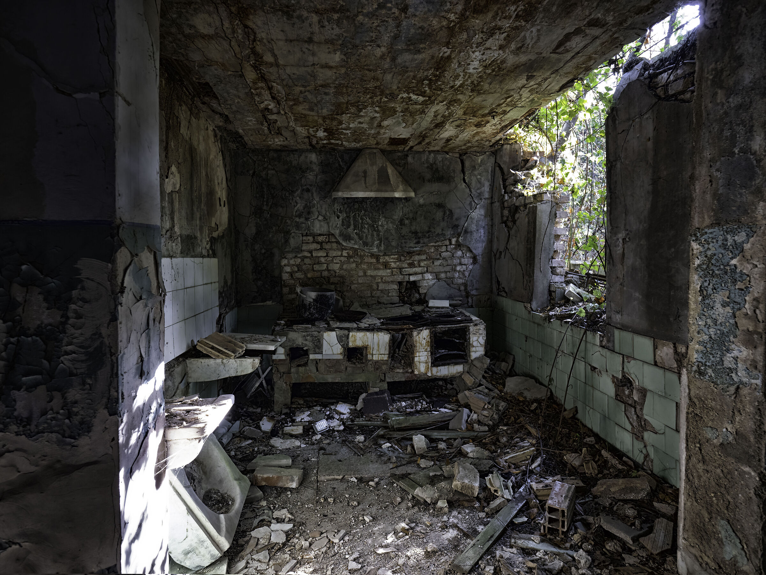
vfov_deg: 71.6
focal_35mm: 18
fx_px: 398
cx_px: 383
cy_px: 288
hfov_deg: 87.7
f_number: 2.8
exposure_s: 1/25
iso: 800
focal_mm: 9
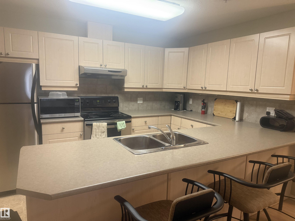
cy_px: 110
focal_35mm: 24
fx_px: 205
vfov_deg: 56.8
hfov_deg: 71.6
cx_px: 148
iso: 320
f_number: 1.78
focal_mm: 6.76
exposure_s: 1/60
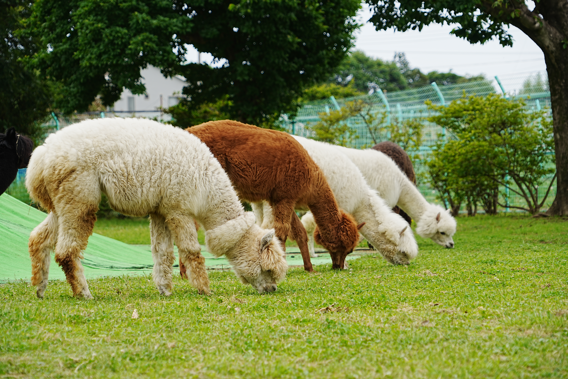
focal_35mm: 146
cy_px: 190
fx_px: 2303
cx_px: 284
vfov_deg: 9.4
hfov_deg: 14.1
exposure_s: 1/200
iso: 100
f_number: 7.1
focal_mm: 146
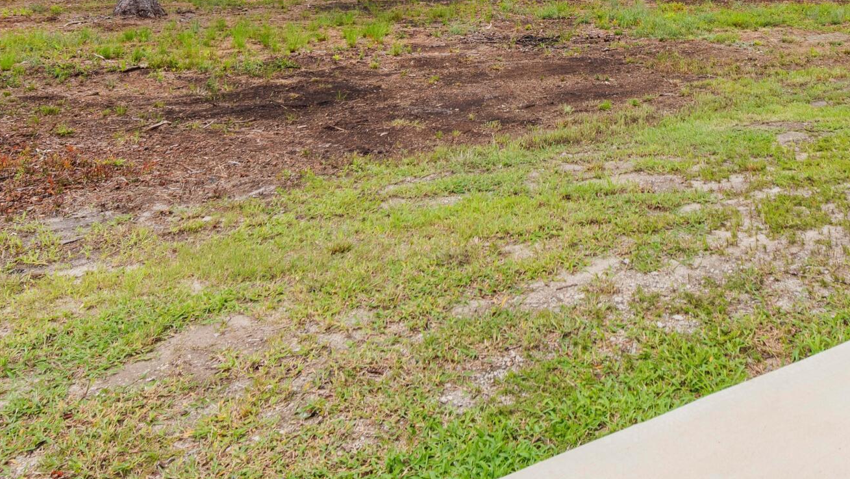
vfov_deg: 29.3
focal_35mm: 36
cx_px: 593
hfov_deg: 53.7
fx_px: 812
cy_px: -62
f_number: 5.6
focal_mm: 10
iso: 100
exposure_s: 1/125
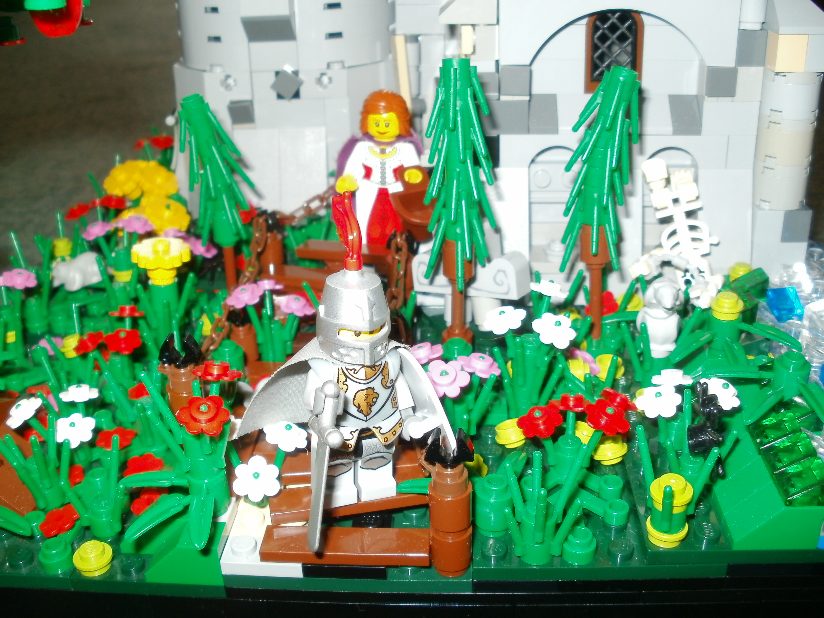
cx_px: 412
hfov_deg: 51.4
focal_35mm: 36
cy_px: 309
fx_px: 857
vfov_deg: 39.7
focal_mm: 6.3
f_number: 3.5
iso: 125
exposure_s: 1/30
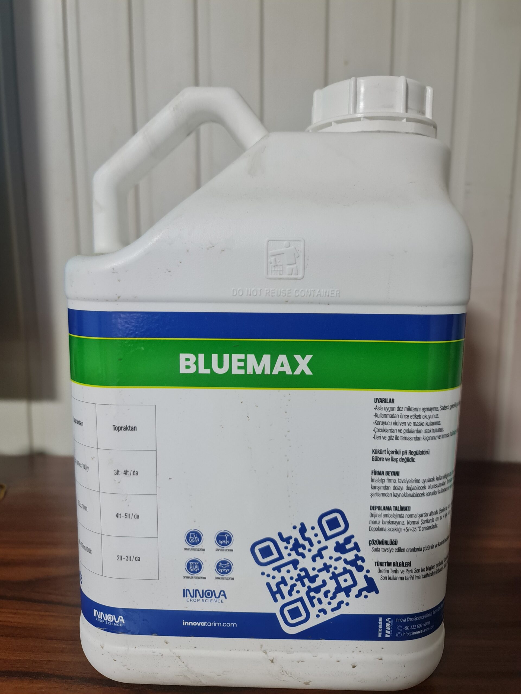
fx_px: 502
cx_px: 260
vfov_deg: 69.4
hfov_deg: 54.9
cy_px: 347
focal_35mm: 25
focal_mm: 7
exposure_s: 1/50
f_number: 1.8
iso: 320
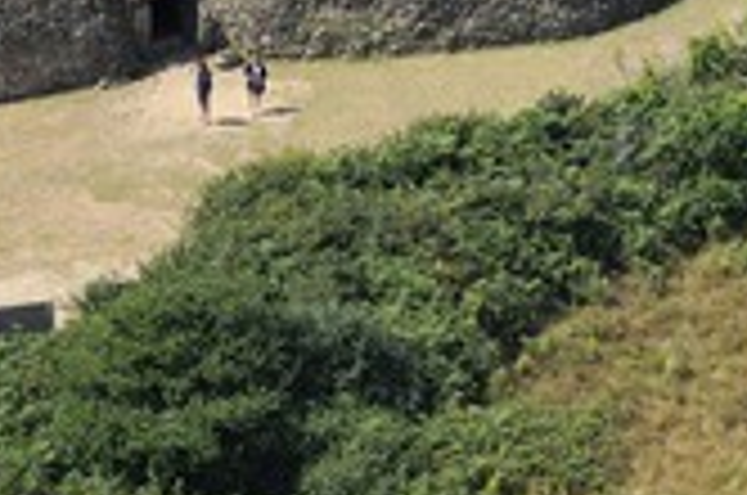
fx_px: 10500
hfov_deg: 4.1
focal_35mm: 507
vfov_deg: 2.7
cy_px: -76
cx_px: 104
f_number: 6.3
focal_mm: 200
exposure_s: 1/1000
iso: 400
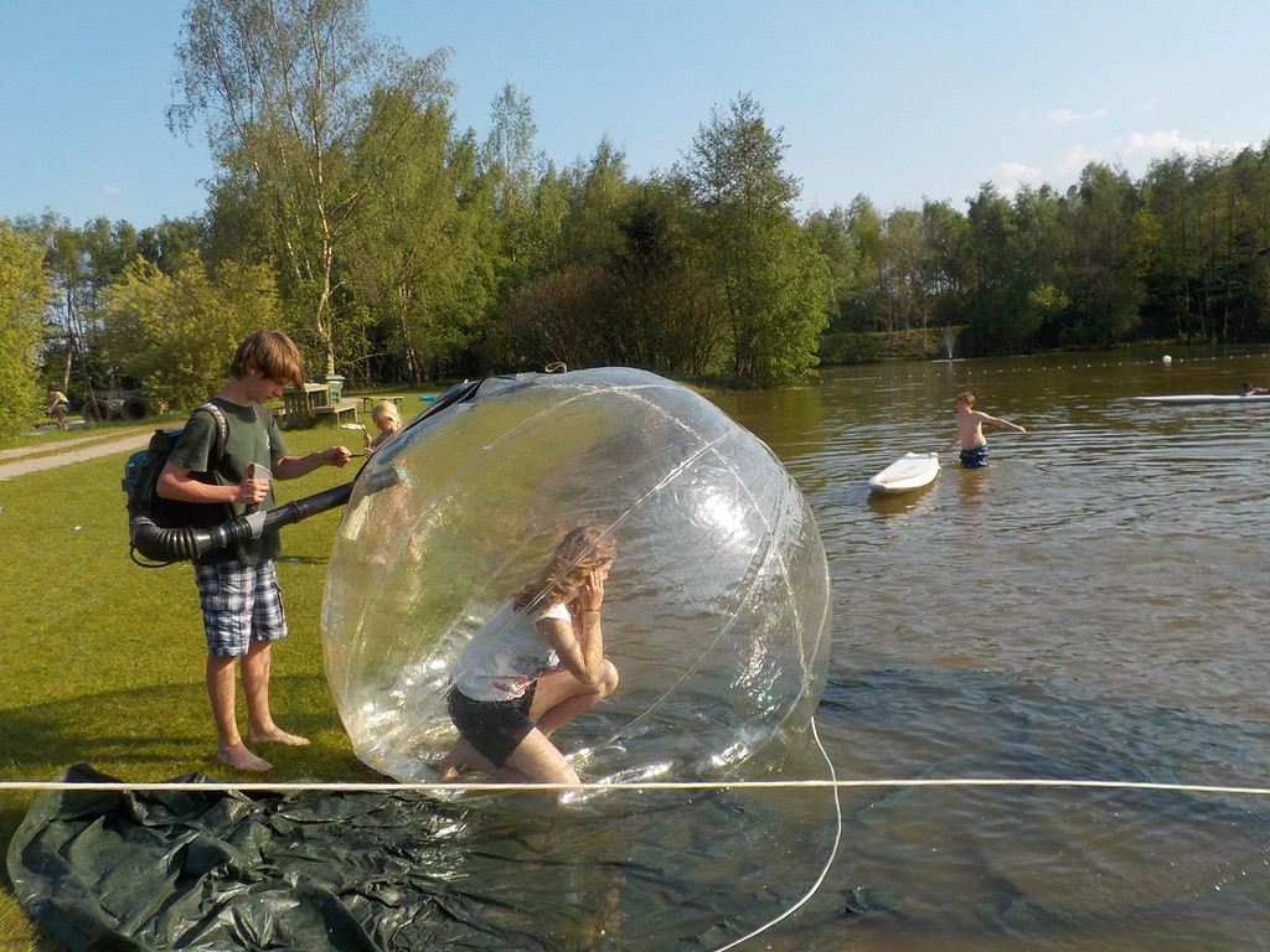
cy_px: 476
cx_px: 635
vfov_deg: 46.8
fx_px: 1101
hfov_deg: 60.0
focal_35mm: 30
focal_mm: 4.1
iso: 125
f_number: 3.3
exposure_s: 1/1250
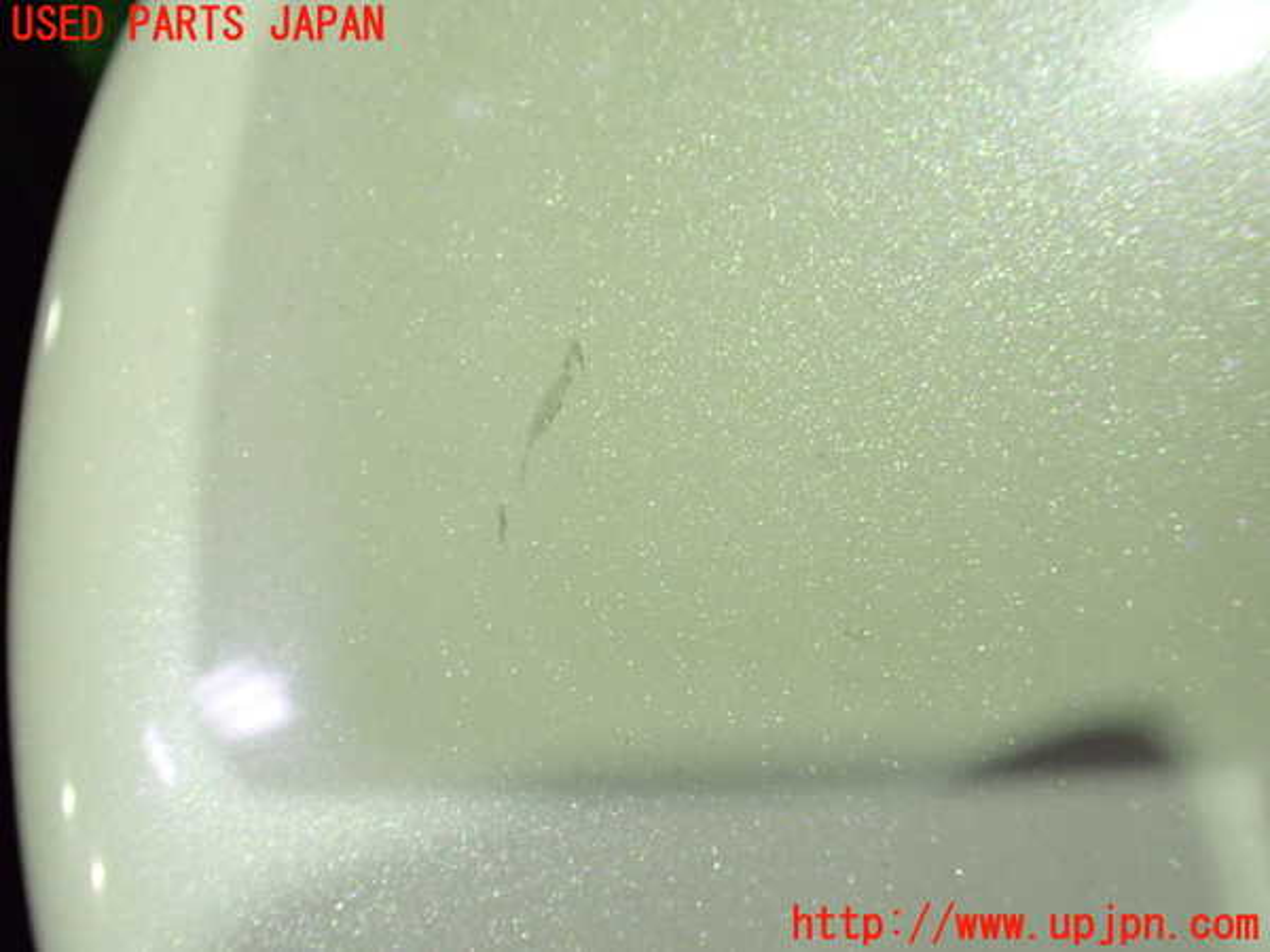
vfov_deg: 46.8
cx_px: 635
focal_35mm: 30
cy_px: 476
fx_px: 1101
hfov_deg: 60.0
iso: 800
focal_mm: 5.4
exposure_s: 1/80
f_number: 2.3
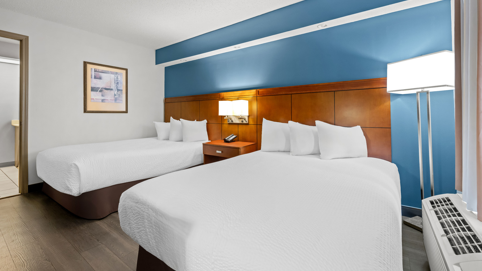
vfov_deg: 66.8
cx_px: 242
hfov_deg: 99.4
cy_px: 118
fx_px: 204
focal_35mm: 16
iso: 200
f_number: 8
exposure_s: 1.3
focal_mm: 15
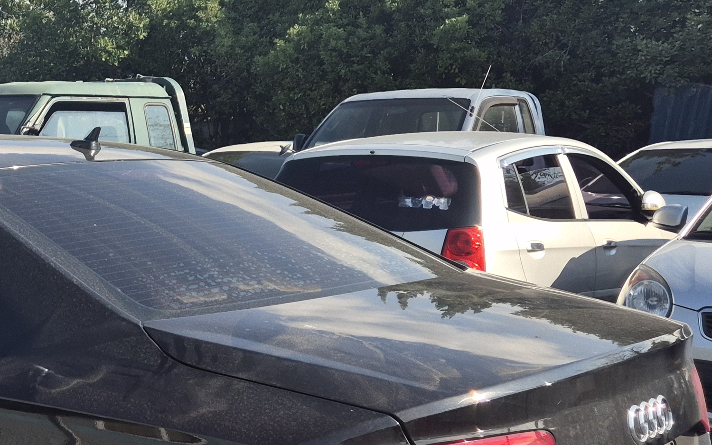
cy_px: 290
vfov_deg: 20.0
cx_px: -6
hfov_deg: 29.4
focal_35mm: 65
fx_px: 1261
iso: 25
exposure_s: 1/1320
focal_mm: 5.4
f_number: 1.8
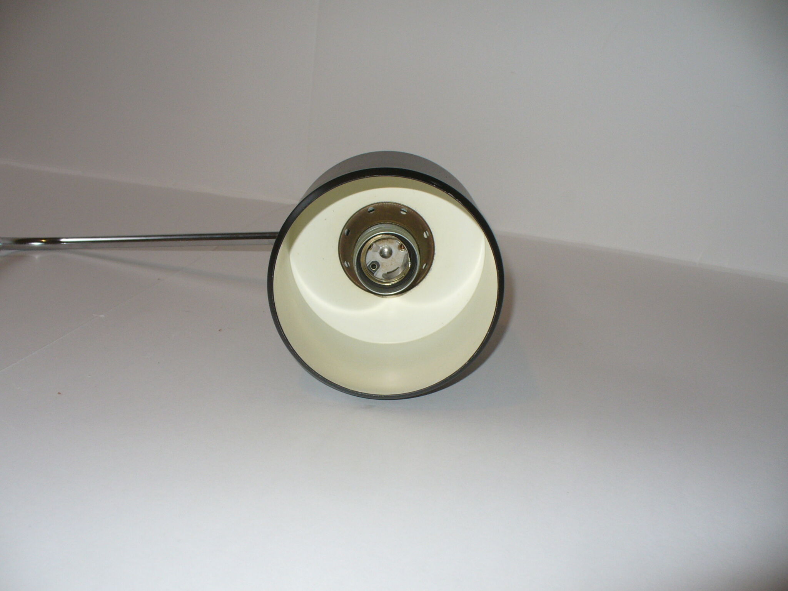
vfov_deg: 38.7
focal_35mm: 37
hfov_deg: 50.1
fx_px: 842
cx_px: 394
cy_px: 296
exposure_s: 1/30
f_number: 2.8
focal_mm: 6.1
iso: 100
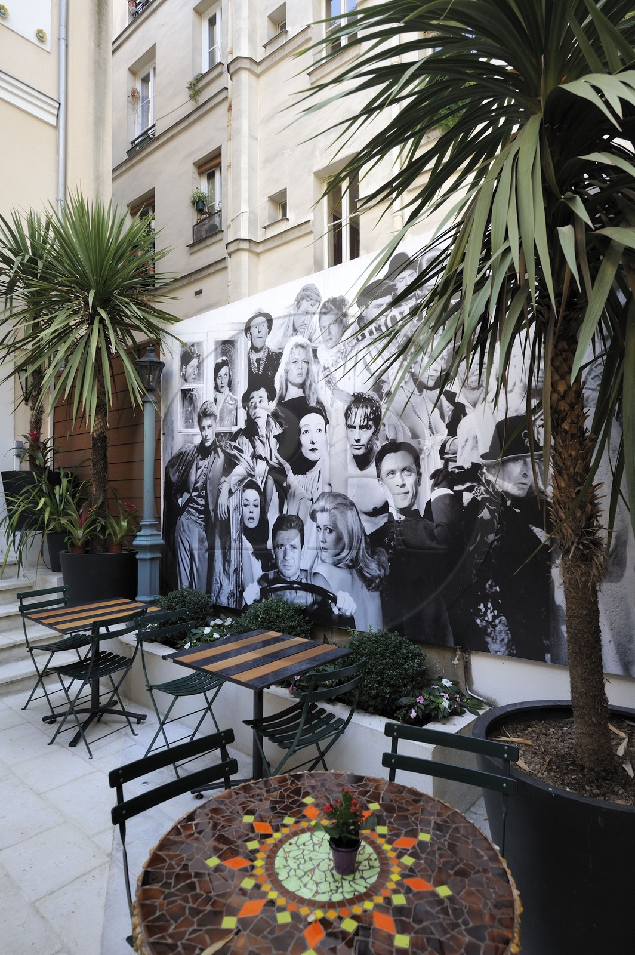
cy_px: 478
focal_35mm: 21
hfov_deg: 59.4
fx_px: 557
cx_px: 318
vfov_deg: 81.3
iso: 400
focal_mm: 21
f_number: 7.1
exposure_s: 1/60
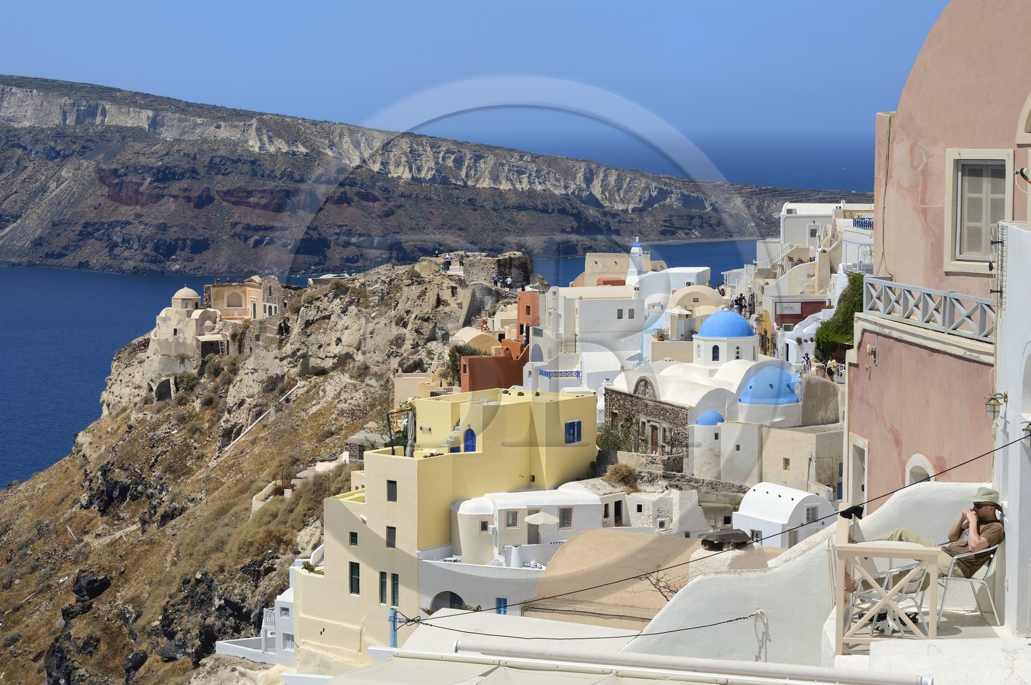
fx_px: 2575
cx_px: 516
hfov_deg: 22.6
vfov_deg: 15.2
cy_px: 342
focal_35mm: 90
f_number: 10
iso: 100
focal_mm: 90
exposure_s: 1/320
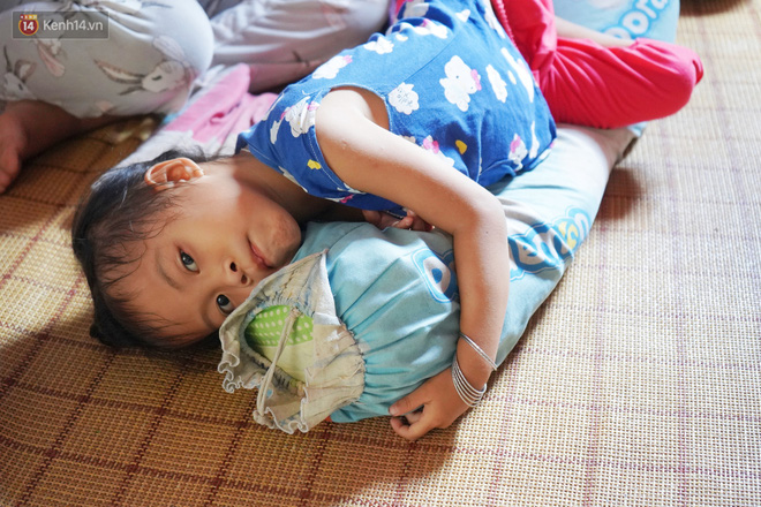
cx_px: 380
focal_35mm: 54
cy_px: 254
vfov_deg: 25.1
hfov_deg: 36.9
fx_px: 1141
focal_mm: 54
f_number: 5
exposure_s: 1/160
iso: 6400
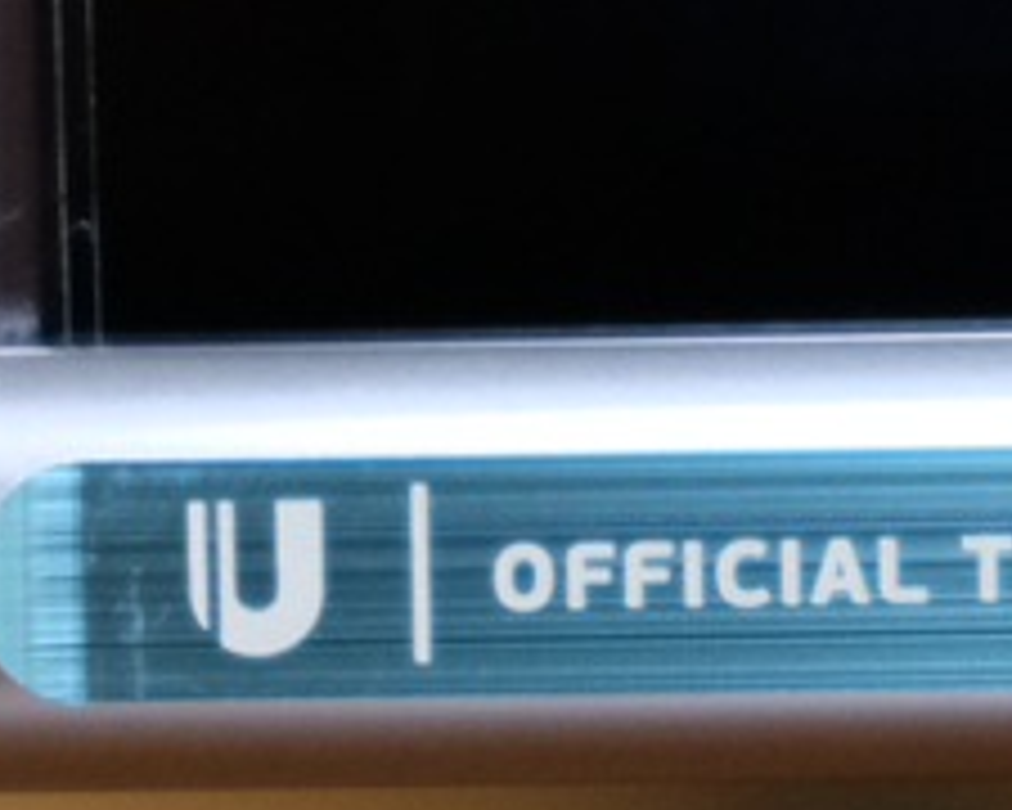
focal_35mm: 299
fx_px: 8955
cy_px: 630
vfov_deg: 5.2
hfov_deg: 6.5
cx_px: 931
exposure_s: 1/60
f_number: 2
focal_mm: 35
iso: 1600
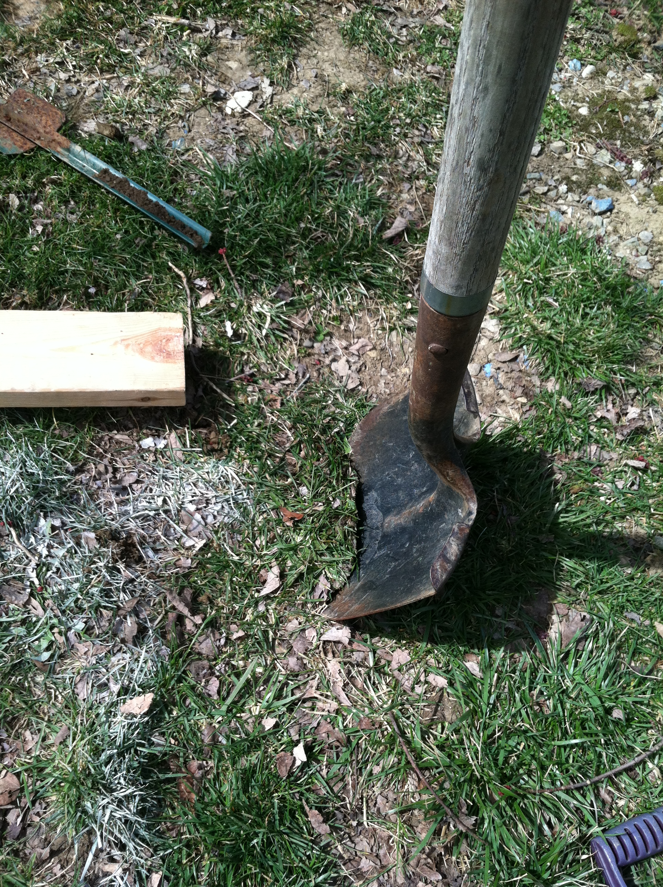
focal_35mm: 35
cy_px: 444
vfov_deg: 52.7
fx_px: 896
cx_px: 332
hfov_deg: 40.6
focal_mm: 3.85
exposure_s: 1/556
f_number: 2.8
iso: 80
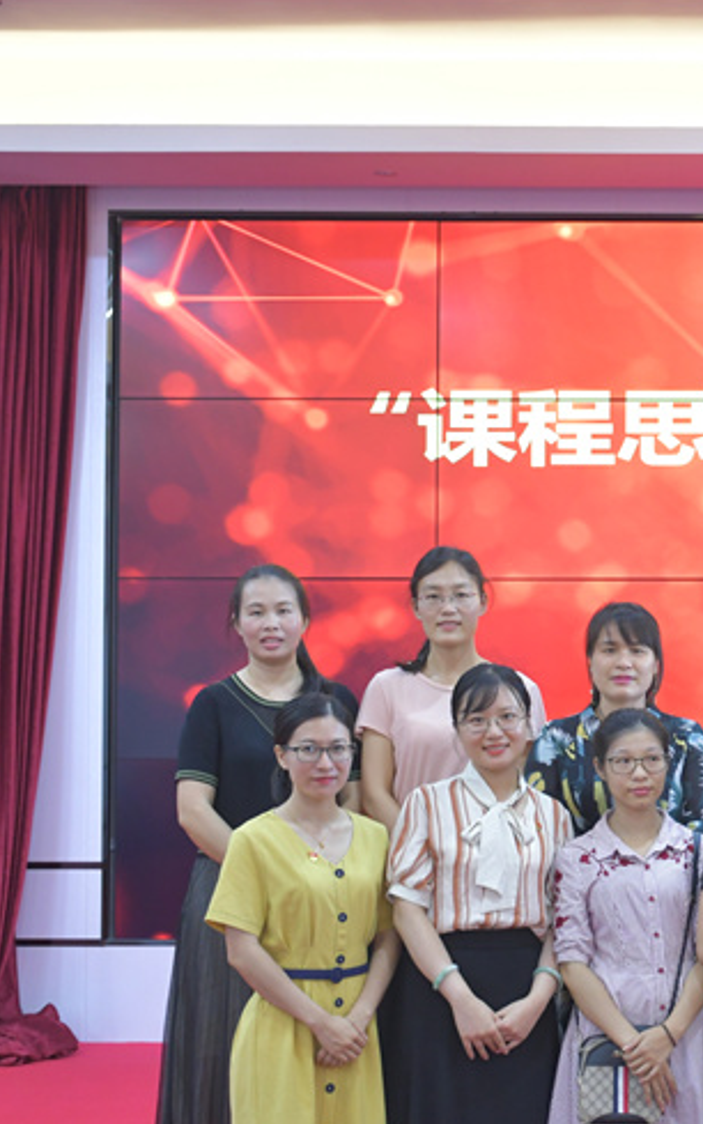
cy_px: 603
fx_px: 2450
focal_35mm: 80
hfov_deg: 15.6
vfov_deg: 25.8
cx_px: 898
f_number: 4
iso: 1600
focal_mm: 32
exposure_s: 1/50
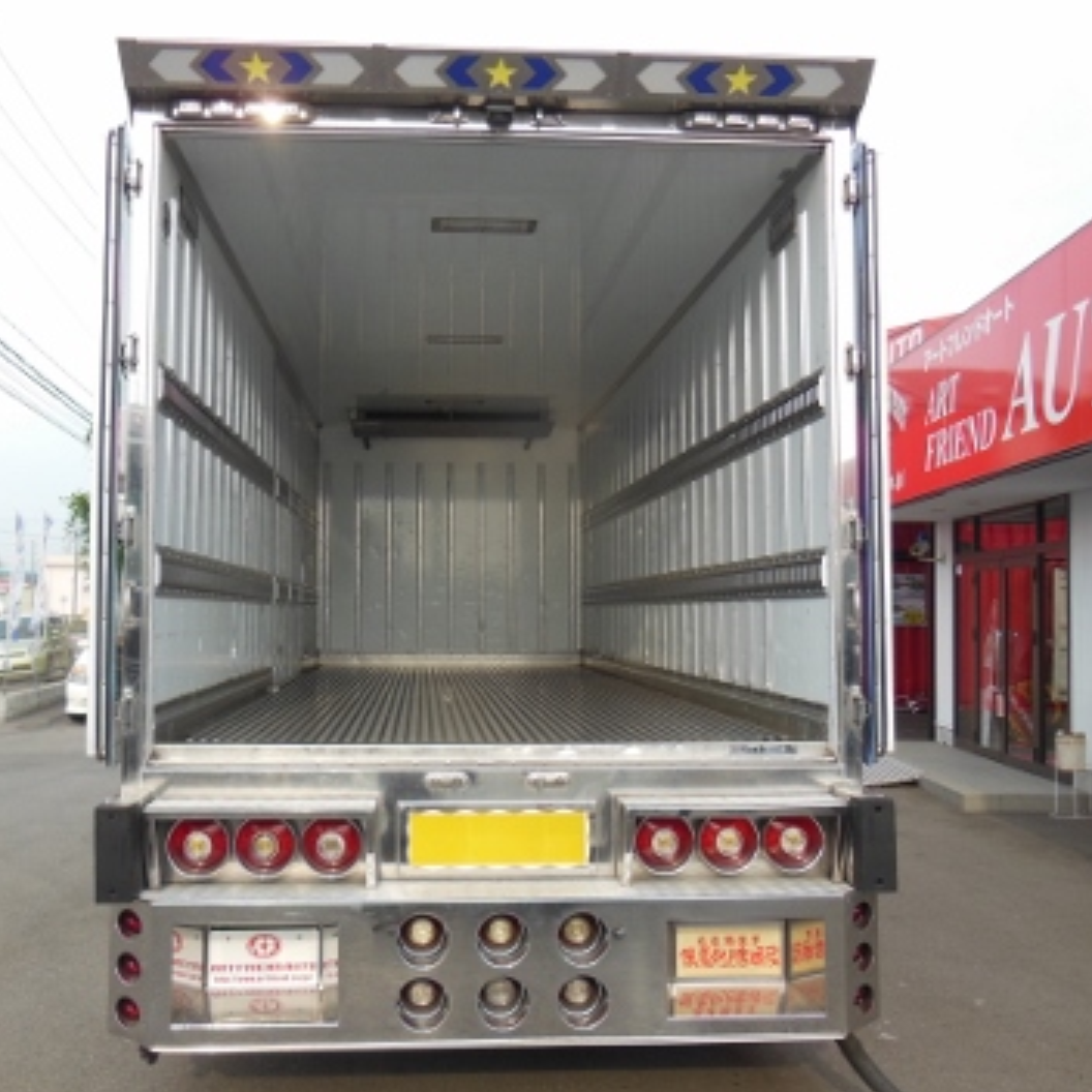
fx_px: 1249
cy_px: 543
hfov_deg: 47.1
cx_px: 478
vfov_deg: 47.2
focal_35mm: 35
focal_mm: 5.2
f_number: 3.7
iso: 125
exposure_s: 1/320
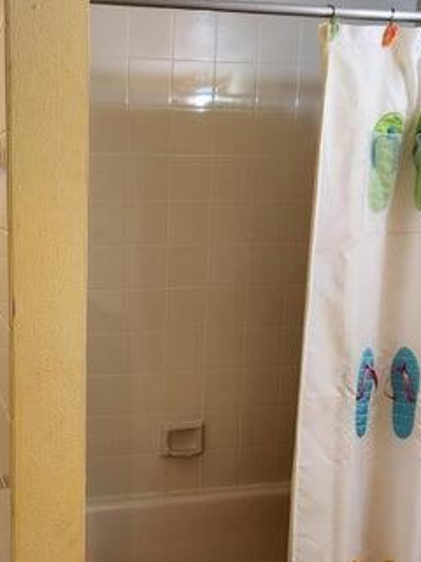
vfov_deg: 41.1
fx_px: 746
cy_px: 321
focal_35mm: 46
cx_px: 65
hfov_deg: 30.5
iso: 320
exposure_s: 1/120
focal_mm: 5.4
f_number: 1.8
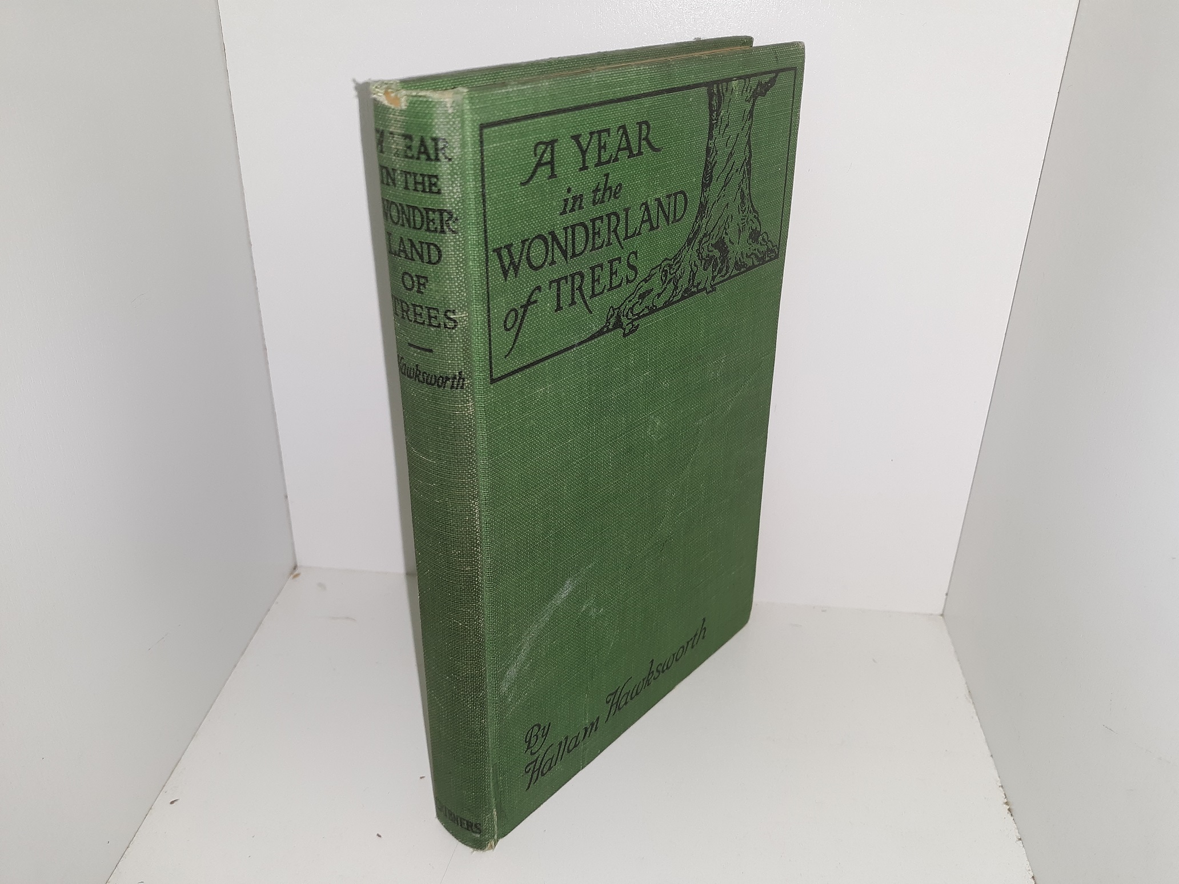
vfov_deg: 49.7
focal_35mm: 28
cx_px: 590
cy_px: 442
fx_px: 954
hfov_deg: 63.4
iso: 40
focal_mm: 3.7
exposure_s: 1/139
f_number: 1.7
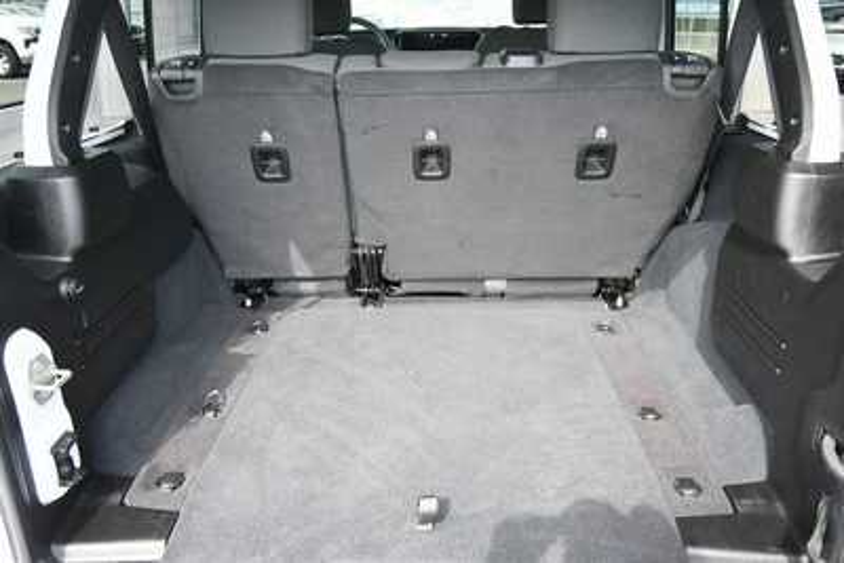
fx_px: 704
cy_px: 282
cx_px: 422
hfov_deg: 61.9
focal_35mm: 30
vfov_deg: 43.6
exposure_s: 1/250
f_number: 5.6
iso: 800
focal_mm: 20
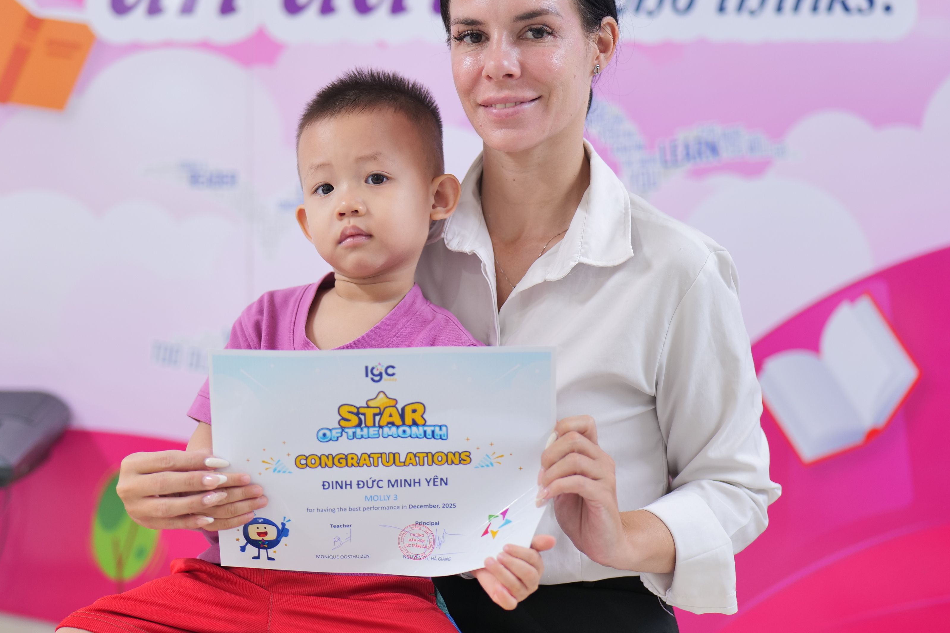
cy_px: 247
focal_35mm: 67
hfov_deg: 30.0
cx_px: 407
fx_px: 1768
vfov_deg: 20.3
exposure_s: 1/125
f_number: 1.8
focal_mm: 50
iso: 640
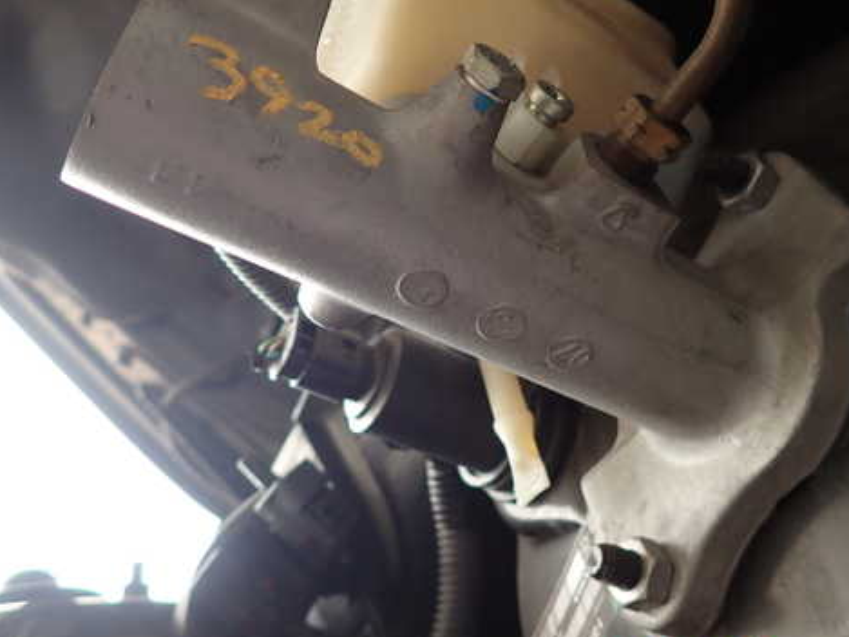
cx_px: 480
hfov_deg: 56.6
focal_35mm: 32
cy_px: 275
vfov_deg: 44.1
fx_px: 785
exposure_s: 1/60
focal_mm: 4.5
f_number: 2
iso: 100
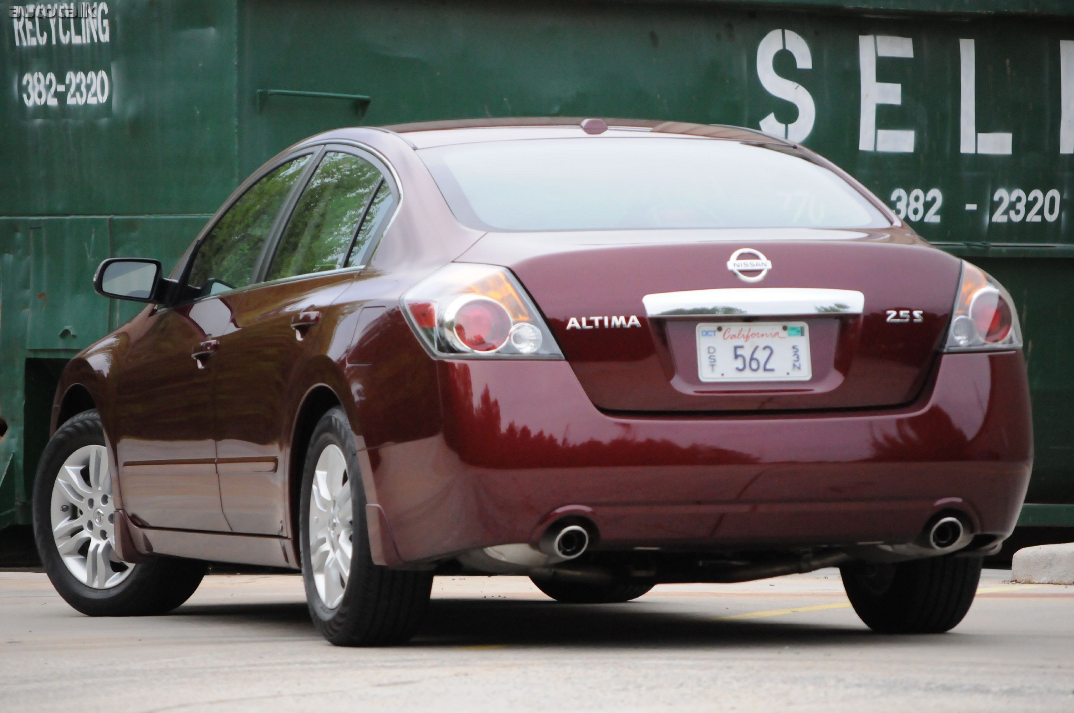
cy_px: 356
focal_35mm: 202
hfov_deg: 10.2
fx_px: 6034
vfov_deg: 6.8
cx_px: 537
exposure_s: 1/400
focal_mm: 135
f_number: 5.6
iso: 2000
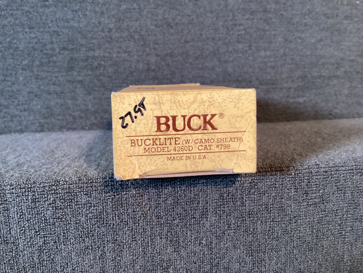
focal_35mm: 31
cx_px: 182
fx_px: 325
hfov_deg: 58.3
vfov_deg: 45.4
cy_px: 136
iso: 250
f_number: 2.4
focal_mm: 3.3
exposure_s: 1/60
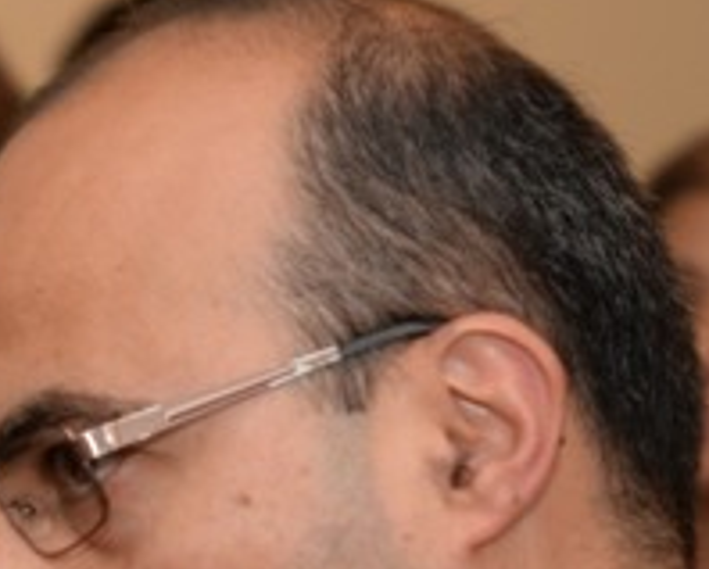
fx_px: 6683
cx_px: 236
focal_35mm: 318
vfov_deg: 4.9
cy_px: 578
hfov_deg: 6.1
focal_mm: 70
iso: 800
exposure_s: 1/50
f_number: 5
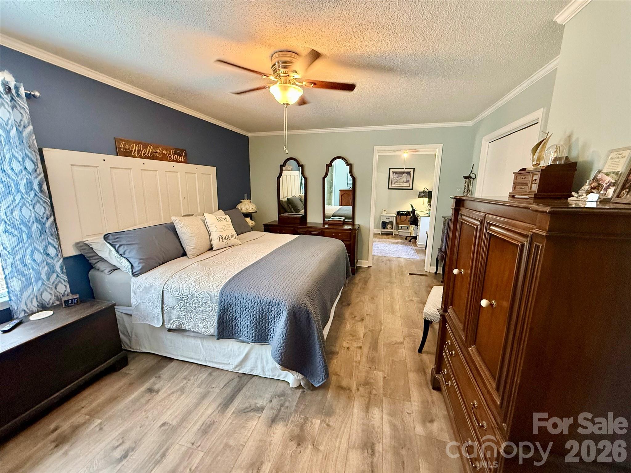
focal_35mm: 14
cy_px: 236
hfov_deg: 102.1
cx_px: 316
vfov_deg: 85.7
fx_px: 255
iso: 500
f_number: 2.2
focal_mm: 2.22
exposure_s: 1/60
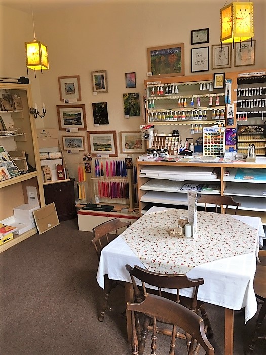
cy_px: 178
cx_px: 133
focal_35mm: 29
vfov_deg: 61.7
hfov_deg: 48.2
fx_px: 297
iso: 40
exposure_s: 1/33
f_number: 2.2
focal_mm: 4.15
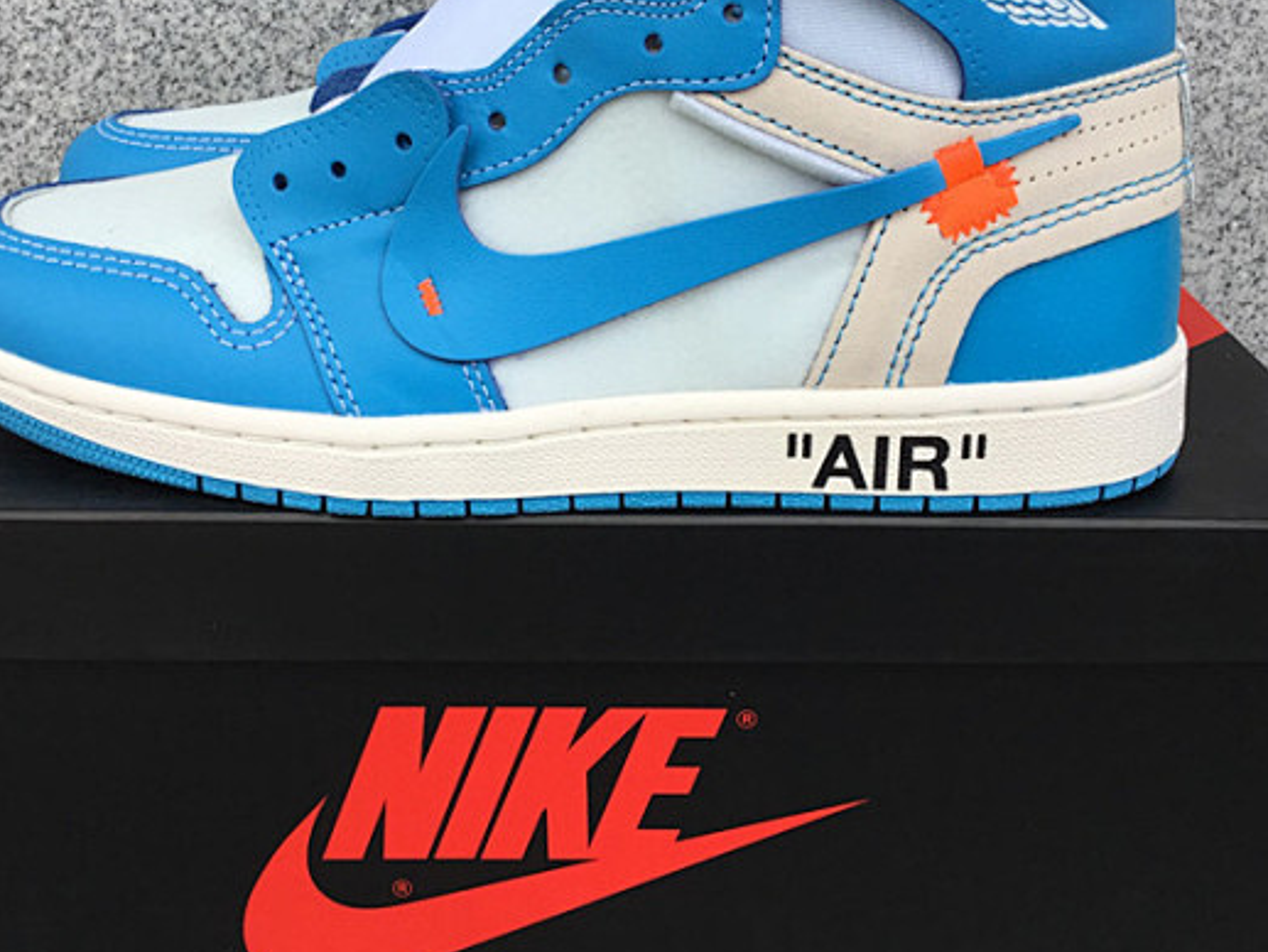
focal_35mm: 48
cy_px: 312
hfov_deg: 39.6
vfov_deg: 30.0
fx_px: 1759
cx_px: 606
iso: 25
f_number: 2.4
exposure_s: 1/304
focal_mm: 3.3
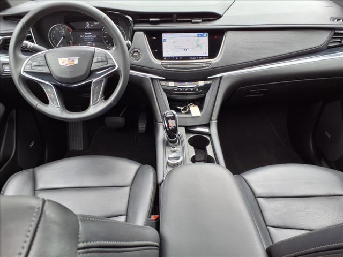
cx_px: 172
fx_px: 268
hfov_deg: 65.3
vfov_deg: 51.4
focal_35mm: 27
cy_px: 128
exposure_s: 1/120
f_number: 1.9
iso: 40
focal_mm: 3.58
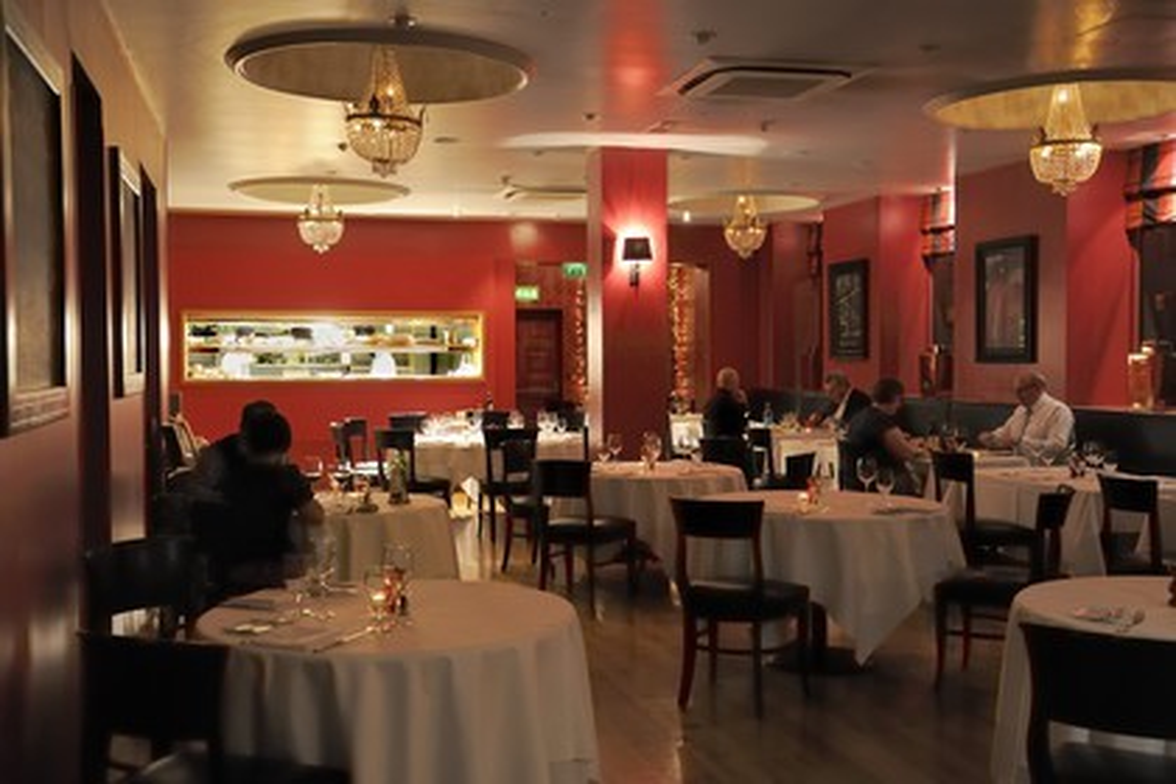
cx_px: 588
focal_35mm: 40
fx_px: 1307
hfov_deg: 48.5
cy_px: 392
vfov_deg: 33.4
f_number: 4.5
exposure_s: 1/20
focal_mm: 40
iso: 1600
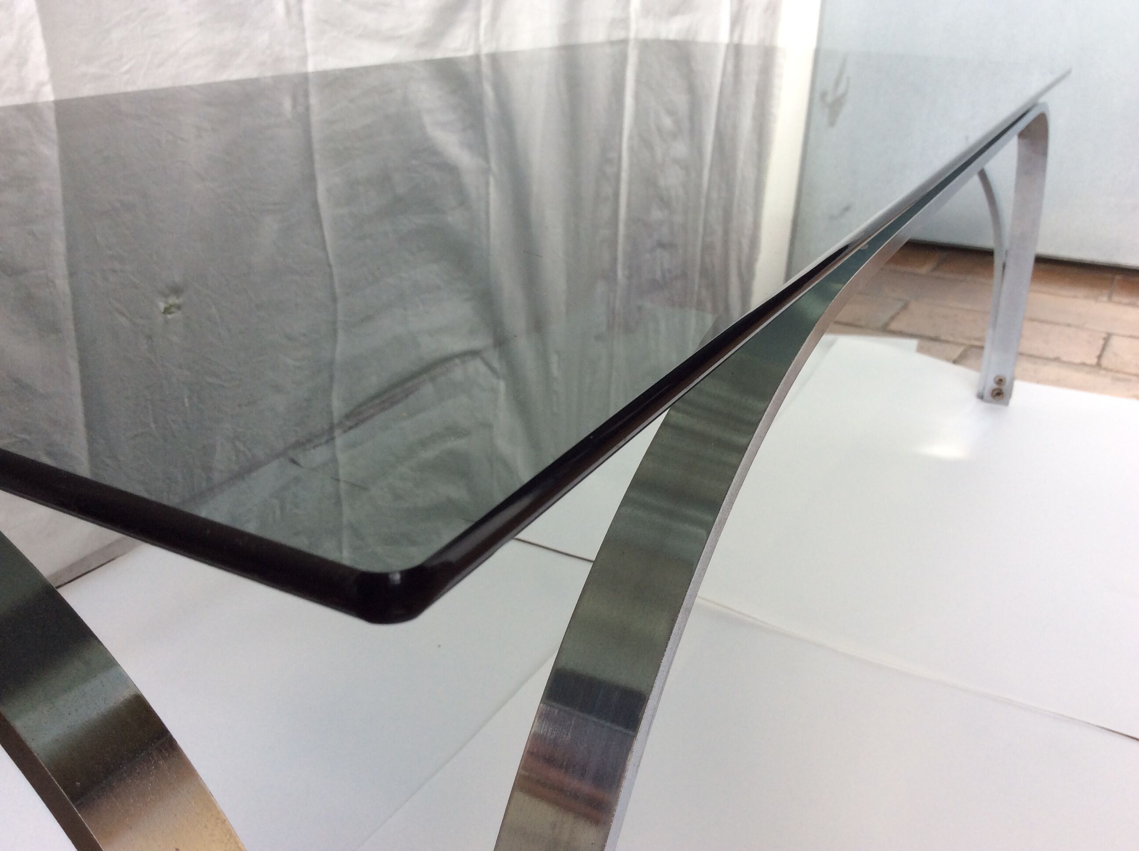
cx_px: 570
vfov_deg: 44.1
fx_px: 1051
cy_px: 426
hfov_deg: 56.9
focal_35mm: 32
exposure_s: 1/119
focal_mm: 3.3
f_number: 2.4
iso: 32
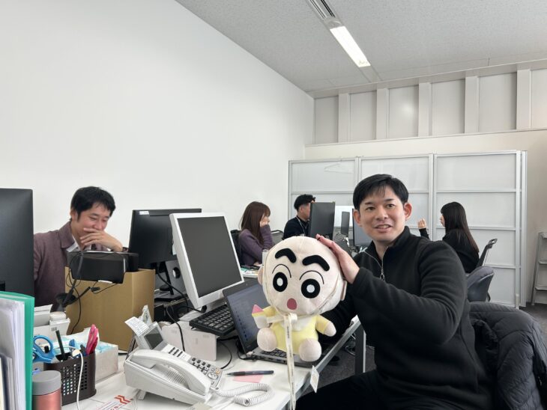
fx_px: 411
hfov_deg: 67.3
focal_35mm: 26
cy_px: 205
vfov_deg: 53.1
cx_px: 274
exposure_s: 1/148
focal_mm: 5.7
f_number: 1.5
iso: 32
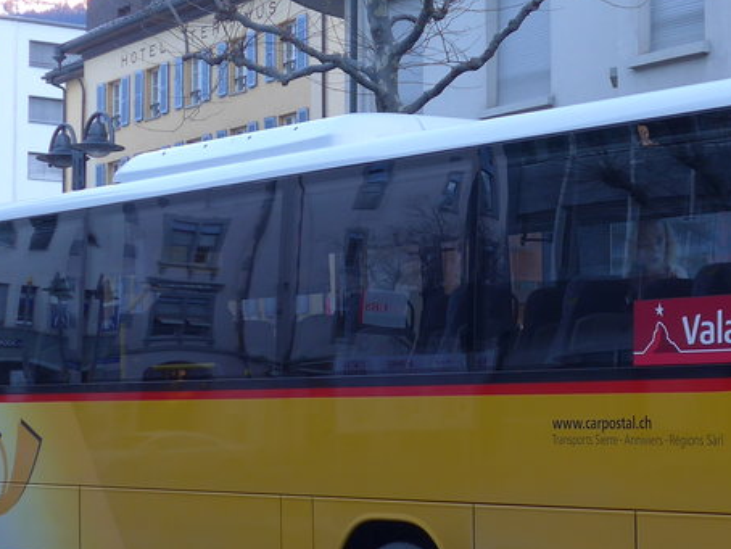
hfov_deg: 19.0
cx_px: 535
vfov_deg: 14.4
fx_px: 2176
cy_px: 275
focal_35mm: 103
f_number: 2.5
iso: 80
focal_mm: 8
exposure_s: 1/80
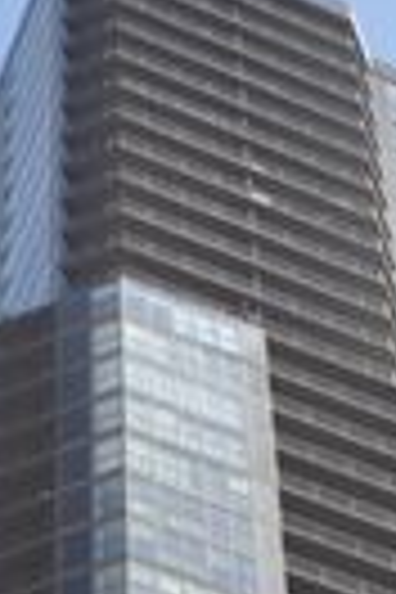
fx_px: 3102
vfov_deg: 10.0
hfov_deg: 7.3
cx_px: 400
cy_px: 1244
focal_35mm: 188
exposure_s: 1/250
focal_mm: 22
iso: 200
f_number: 8
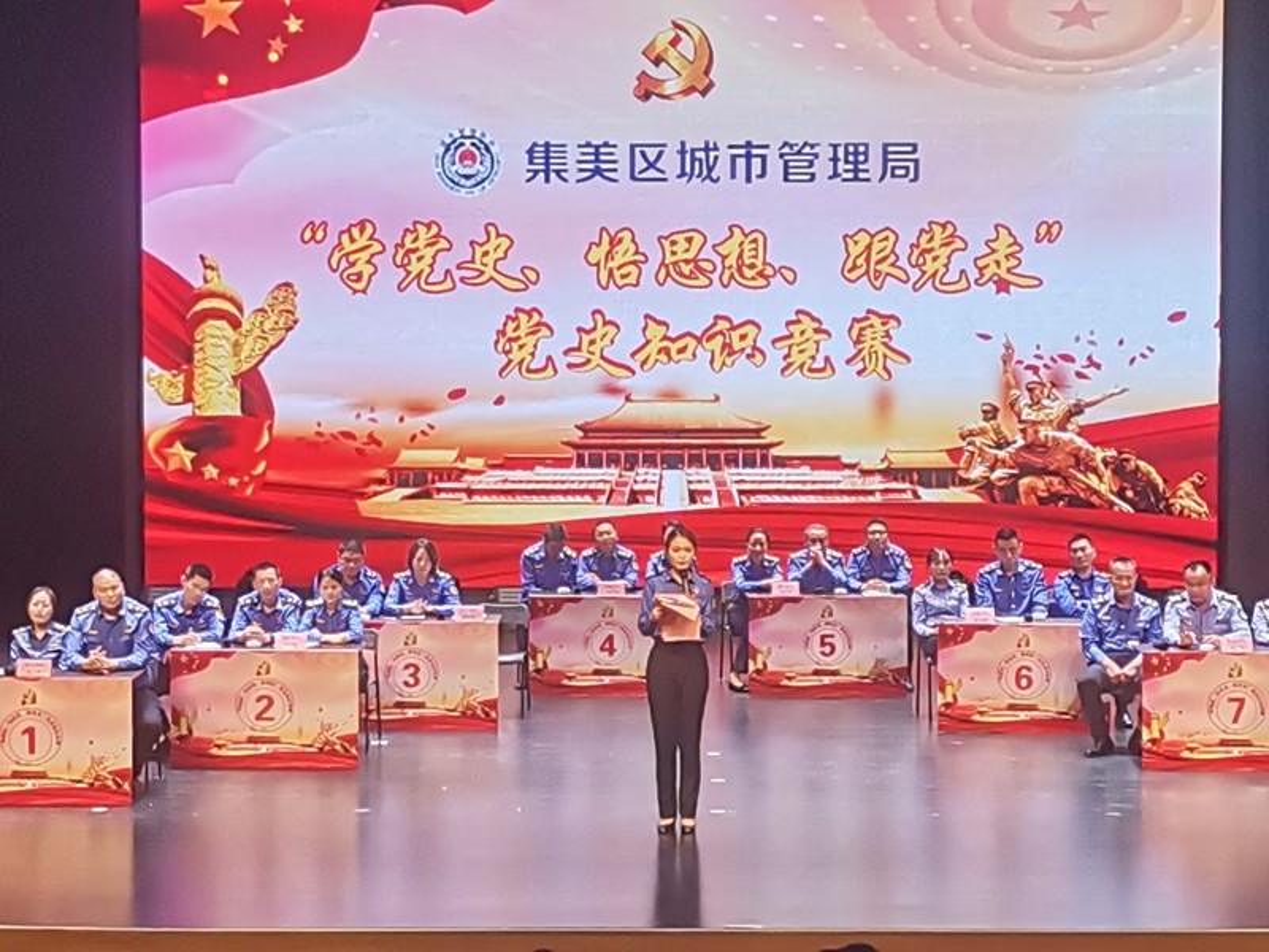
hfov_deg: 20.9
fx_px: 3446
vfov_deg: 15.7
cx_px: 634
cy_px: 476
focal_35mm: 94
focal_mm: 4.75
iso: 100
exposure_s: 3
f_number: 1.8
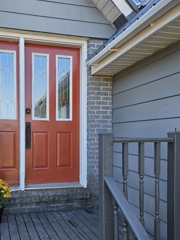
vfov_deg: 53.6
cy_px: 142
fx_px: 236
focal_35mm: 34
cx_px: 56
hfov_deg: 41.1
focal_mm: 5.4
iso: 25
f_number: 1.8
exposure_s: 1/207
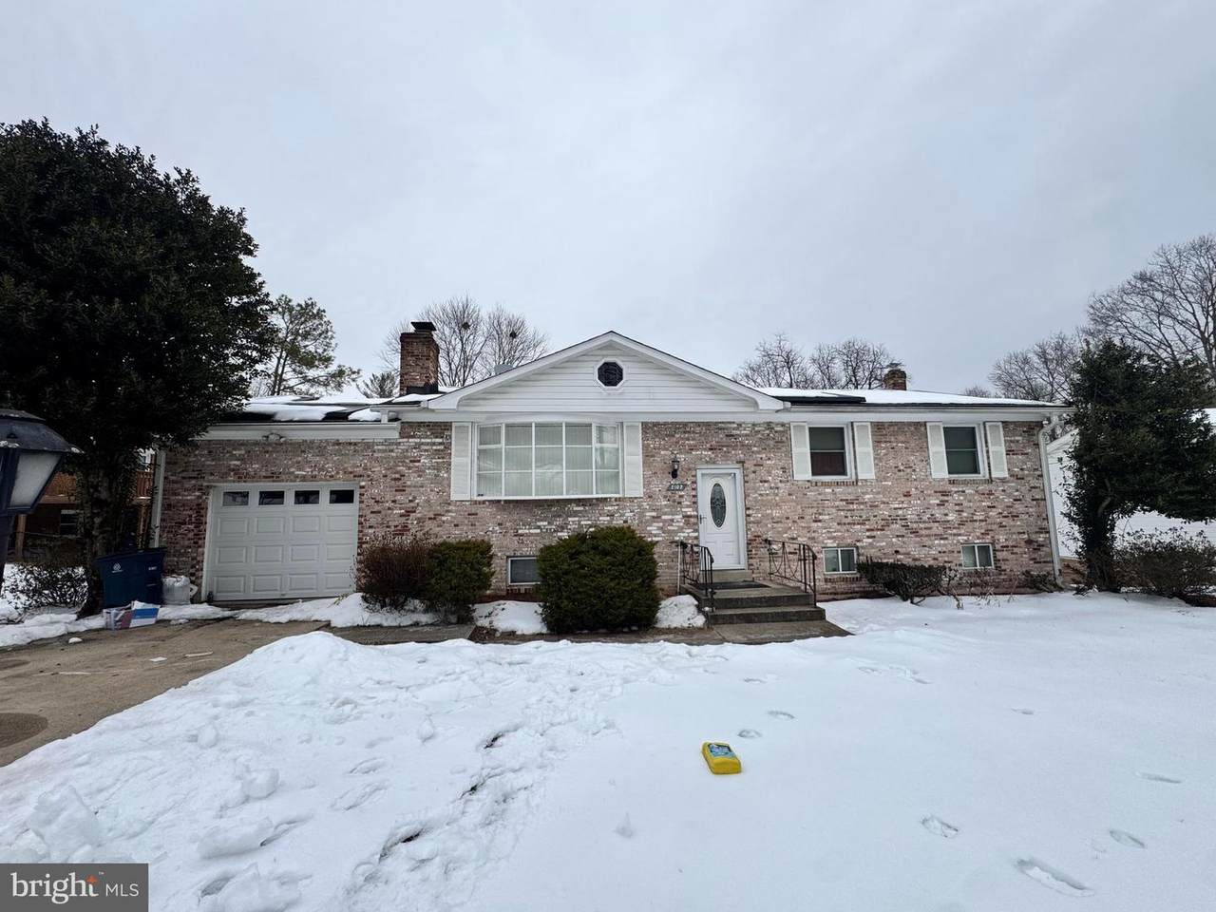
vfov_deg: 85.7
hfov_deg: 102.1
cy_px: 456
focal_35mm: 14
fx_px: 492
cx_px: 608
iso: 50
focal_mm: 2.22
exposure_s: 1/1789
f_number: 2.2
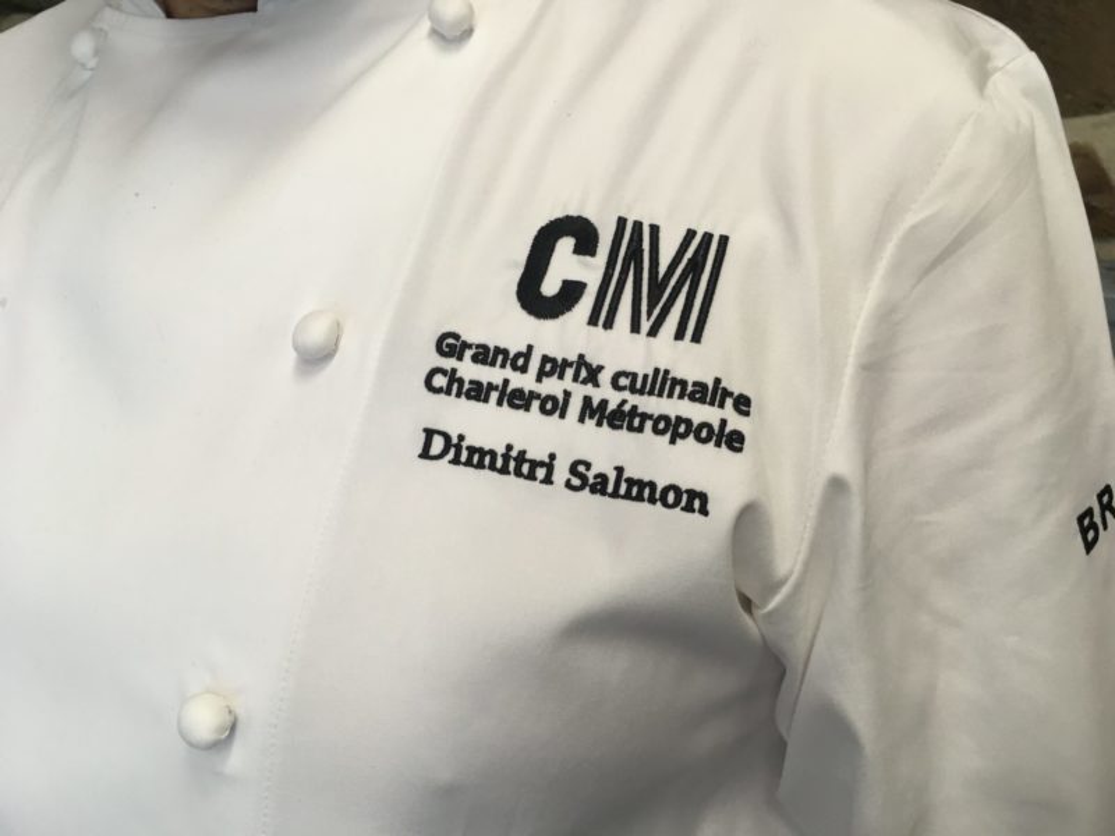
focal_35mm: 29
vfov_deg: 48.2
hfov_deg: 61.7
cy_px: 418
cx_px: 558
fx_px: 934
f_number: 2.2
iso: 50
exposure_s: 1/33
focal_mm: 4.15
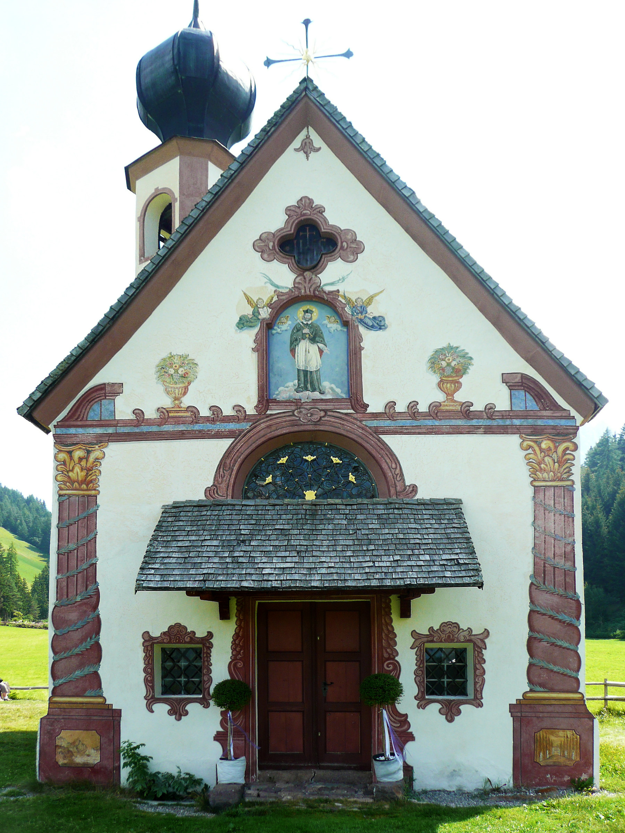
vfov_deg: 63.4
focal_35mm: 28
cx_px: 312
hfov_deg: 49.7
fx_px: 674
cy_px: 416
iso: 100
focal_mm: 4.6
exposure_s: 1/320
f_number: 3.3
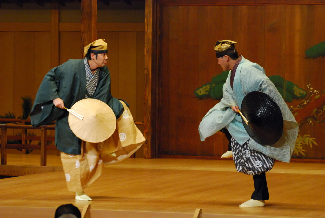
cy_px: 109
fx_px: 1491
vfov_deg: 8.3
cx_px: 162
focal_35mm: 165
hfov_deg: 12.4
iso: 1600
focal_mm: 110
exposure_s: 1/50
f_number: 5.6
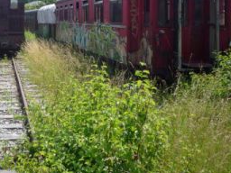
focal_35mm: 60
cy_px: 31
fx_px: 400
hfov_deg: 31.3
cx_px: 43
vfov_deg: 24.0
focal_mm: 5.2
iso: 100
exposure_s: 1/400
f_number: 4.5
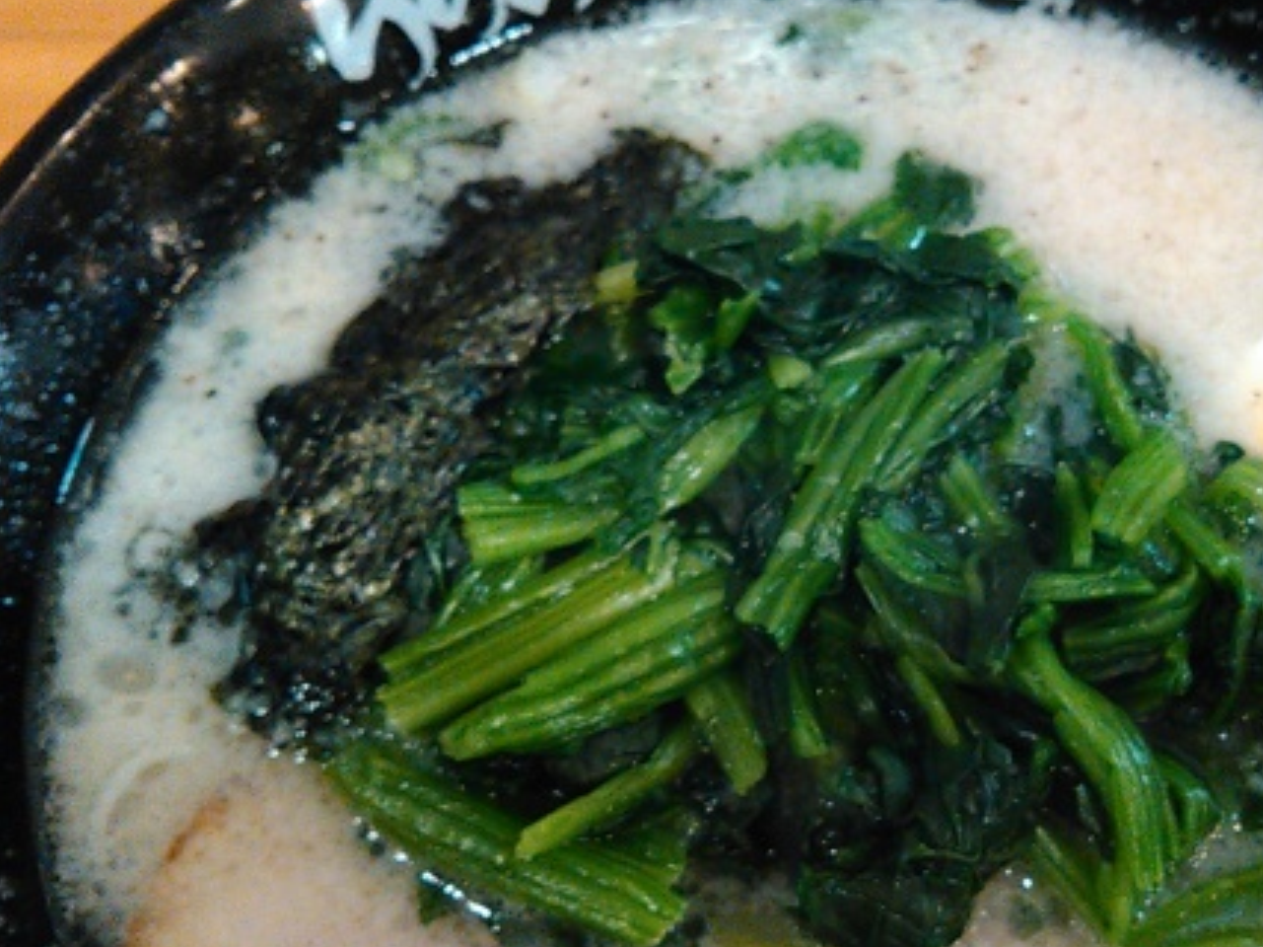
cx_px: 843
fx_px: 1641
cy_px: 568
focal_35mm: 45
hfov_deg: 41.5
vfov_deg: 32.1
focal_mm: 4
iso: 1000
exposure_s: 1/16.7
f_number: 2.4
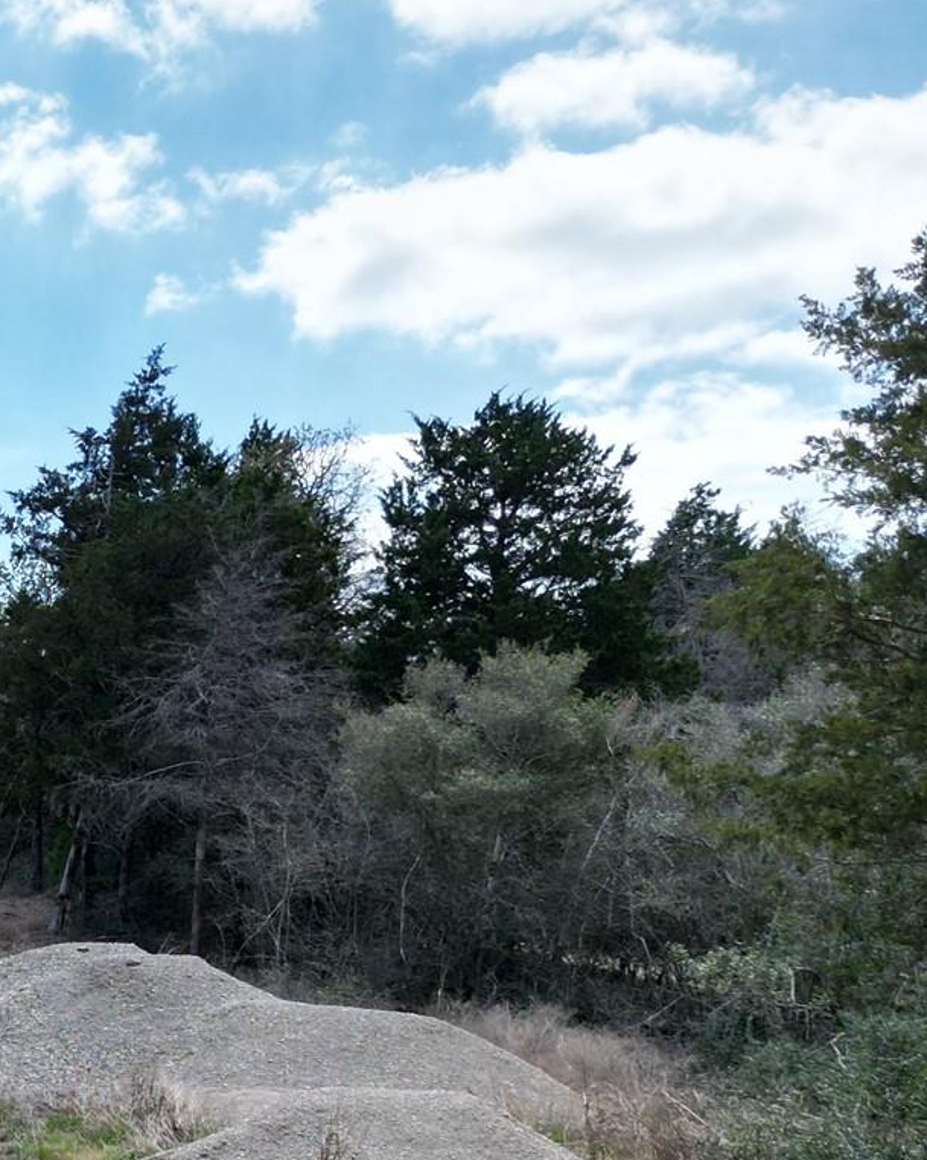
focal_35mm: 63
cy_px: 915
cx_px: -381
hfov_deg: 21.2
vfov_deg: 29.4
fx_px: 2162
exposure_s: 1/3200
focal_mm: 6.72
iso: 130
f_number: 1.7
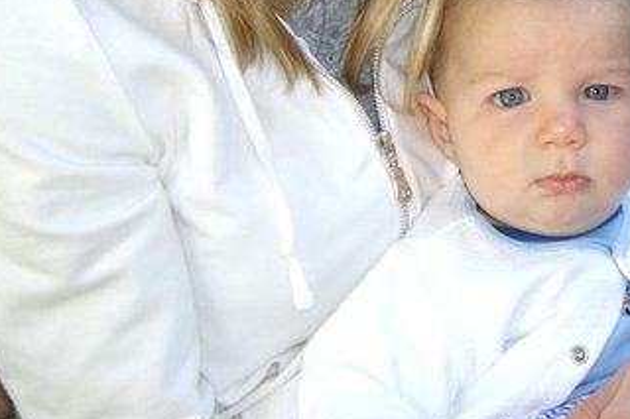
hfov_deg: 25.1
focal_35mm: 79
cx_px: 526
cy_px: 20
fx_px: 1382
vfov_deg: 16.9
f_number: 2.7
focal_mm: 6.2
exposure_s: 1/60
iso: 200
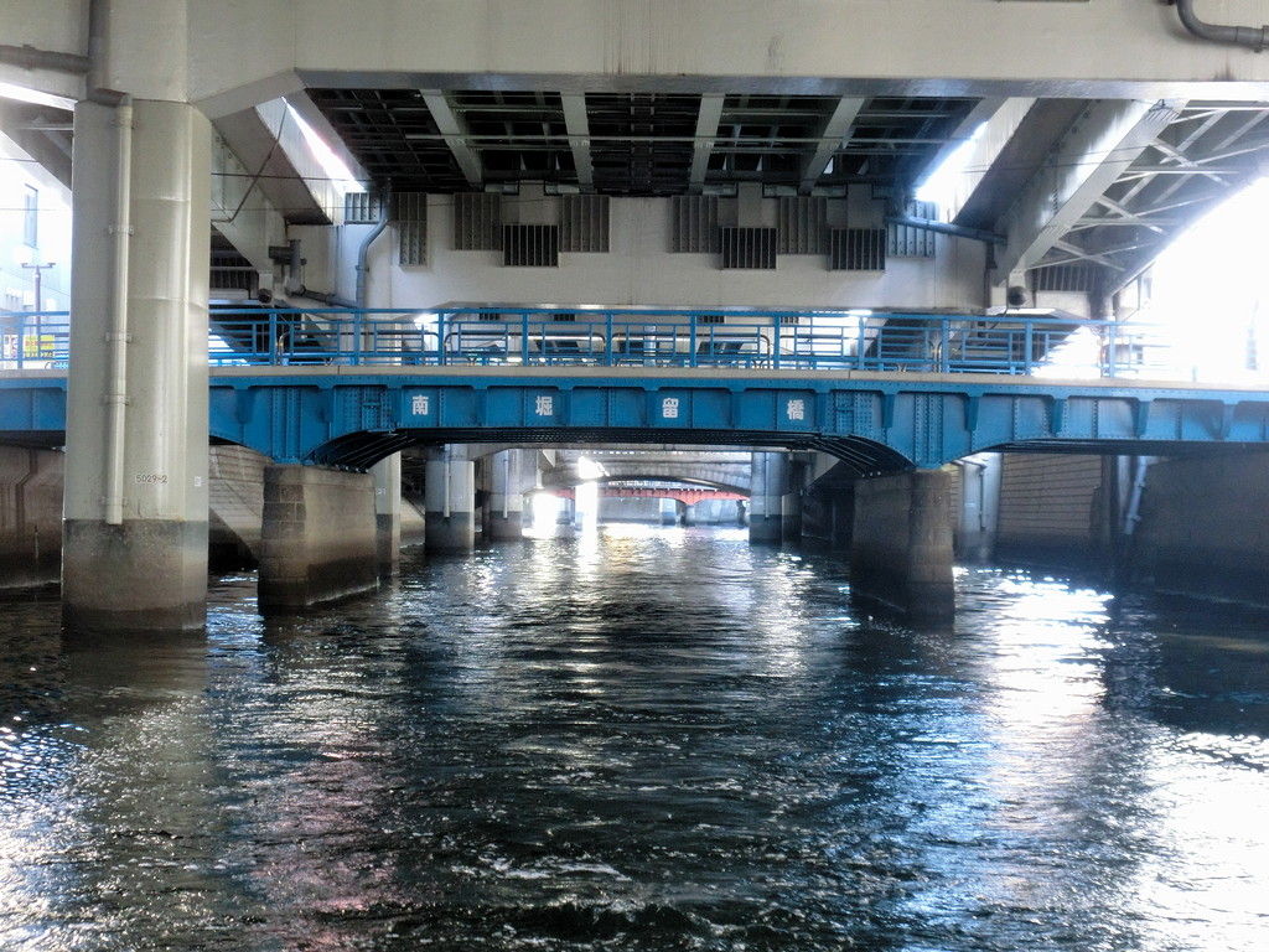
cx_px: 634
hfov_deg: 32.7
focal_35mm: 59
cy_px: 476
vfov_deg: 24.8
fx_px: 2163
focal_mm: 10.5
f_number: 3.8
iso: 500
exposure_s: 1/60
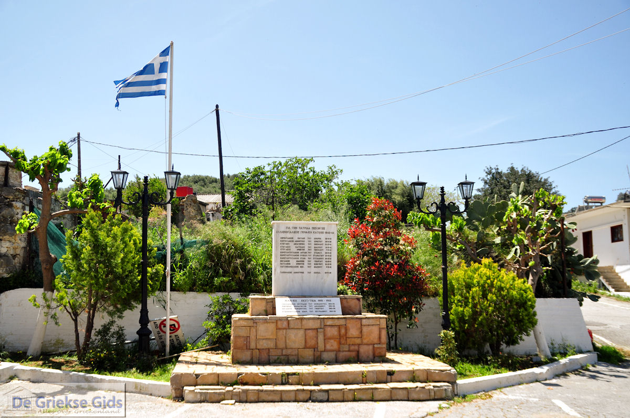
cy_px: 209
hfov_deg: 51.3
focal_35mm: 38
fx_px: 655
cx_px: 315
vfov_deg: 35.4
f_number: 5
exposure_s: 1/1250
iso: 200
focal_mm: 25
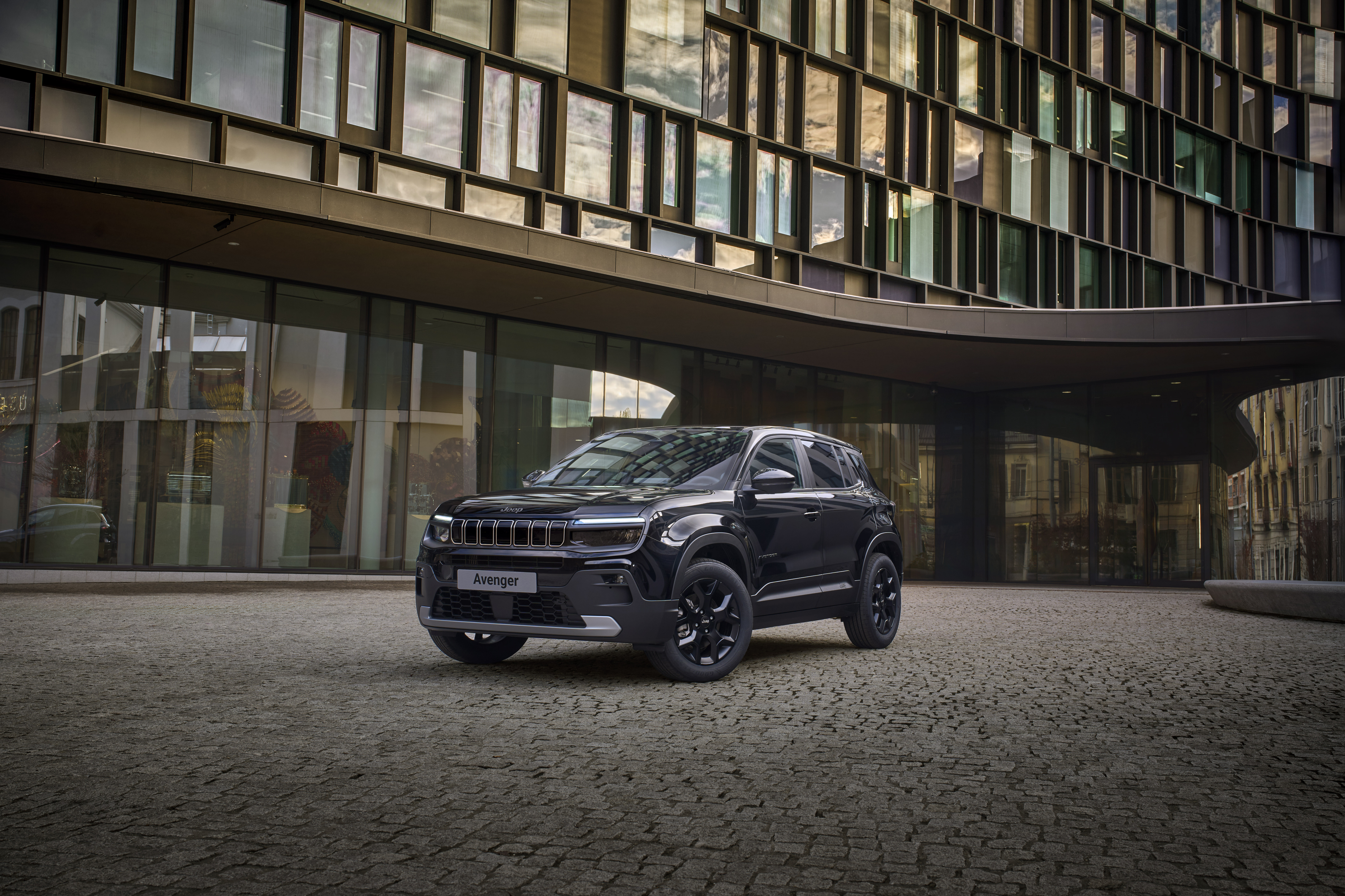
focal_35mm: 35
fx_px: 1308
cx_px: 672
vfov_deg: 37.9
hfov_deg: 54.4
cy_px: 448
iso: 100
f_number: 9
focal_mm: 35
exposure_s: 1/13
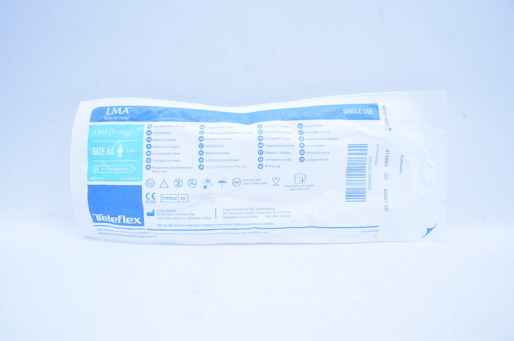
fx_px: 385
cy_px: 170
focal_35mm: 27
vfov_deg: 47.8
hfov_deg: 67.4
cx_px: 257
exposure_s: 1/13
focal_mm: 18
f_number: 13
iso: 400
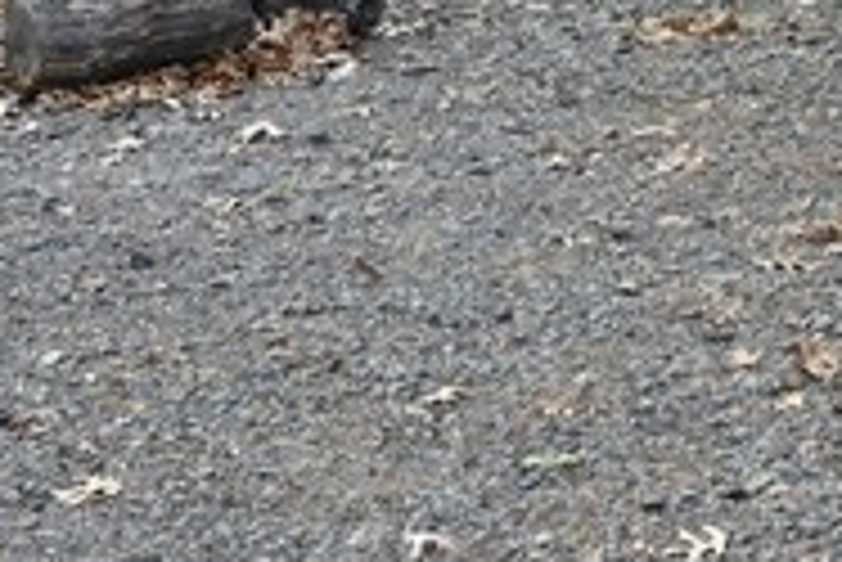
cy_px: -549
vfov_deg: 10.2
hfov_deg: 15.1
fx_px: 2924
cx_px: 1301
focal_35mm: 125
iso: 200
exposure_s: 1/200
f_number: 5.6
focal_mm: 21.5
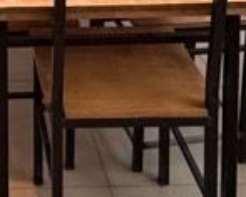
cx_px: -54
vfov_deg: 12.7
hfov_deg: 19.0
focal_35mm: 95
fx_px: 693
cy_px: -270
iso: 320
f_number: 2.2
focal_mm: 2.22
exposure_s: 1/100
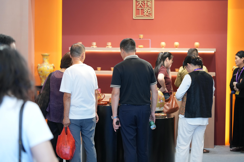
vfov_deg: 15.2
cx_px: 122
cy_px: 81
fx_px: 610
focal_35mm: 90
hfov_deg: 22.6
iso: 800
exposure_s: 1/100
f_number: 2.8
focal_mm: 90
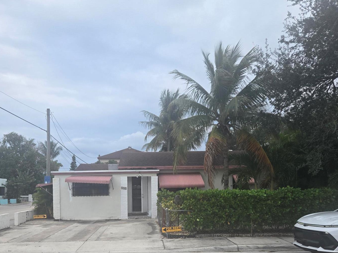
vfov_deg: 39.6
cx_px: 155
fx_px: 342
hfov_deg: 52.6
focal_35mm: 35
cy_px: 189
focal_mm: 5.4
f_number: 1.8
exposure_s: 1/1350
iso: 80
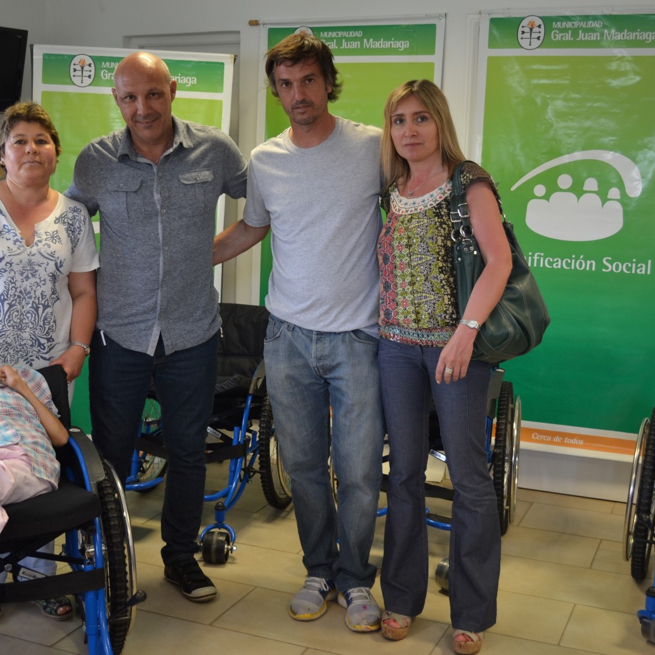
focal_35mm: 44
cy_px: 318
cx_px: 315
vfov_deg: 38.3
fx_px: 942
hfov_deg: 38.3
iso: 400
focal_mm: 22
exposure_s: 1/50
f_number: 4
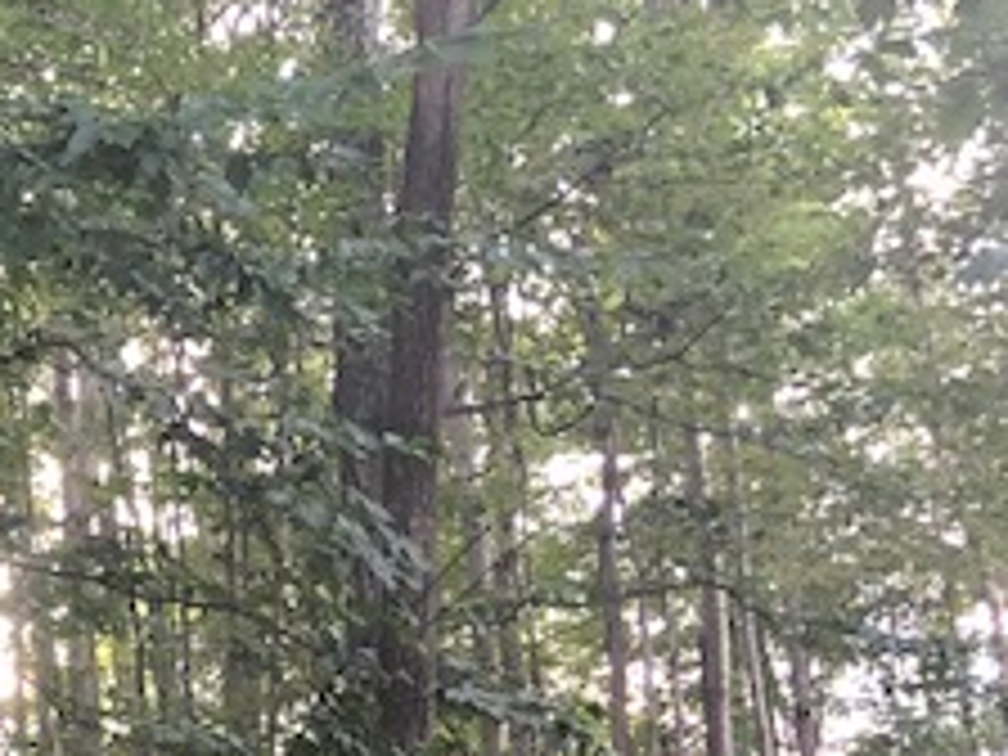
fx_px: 2330
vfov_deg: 17.4
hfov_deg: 22.3
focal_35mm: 80
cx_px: -234
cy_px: 958
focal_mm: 4
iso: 80
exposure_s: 1/15
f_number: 1.8
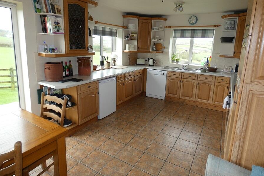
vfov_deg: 59.4
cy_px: 79
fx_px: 154
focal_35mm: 21
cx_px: 132
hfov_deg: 81.2
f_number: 2.8
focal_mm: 3.6
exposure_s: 1/60
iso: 100
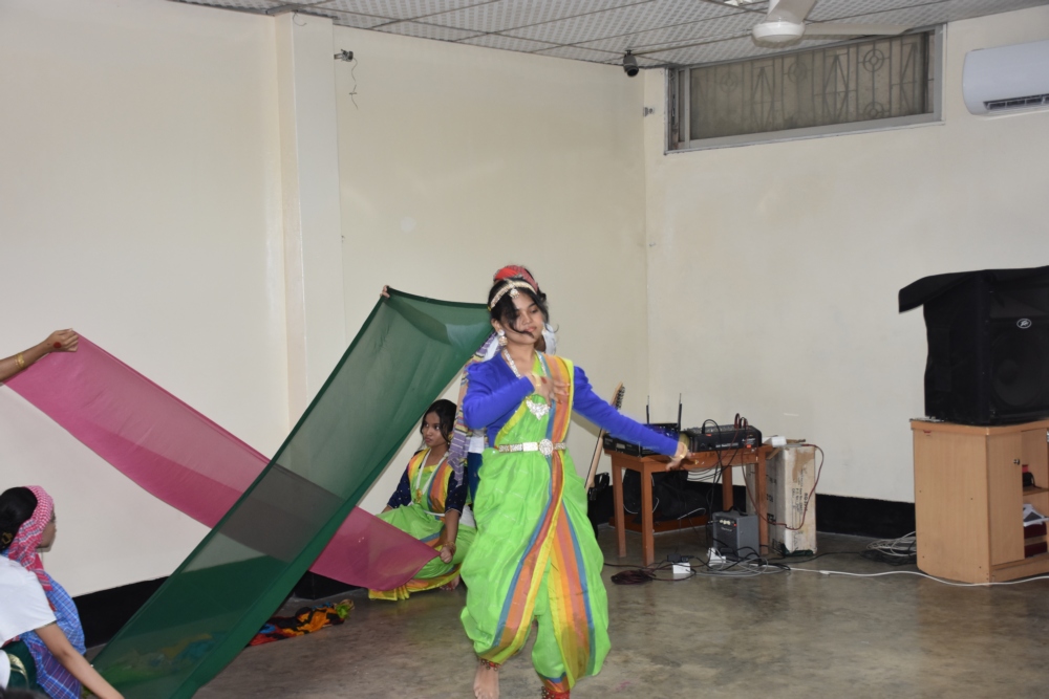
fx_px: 1486
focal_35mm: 51
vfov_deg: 26.5
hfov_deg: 38.9
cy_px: 350
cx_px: 524
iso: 800
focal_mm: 34
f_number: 5
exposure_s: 1/60
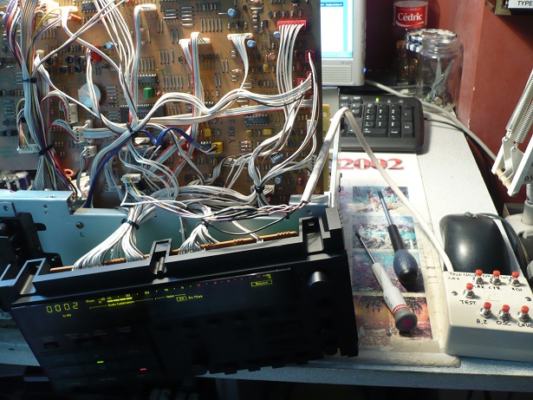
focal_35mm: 35
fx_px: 539
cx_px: 266
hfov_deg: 52.6
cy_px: 200
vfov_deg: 40.7
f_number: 2.8
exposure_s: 1/6
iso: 200
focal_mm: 5.8
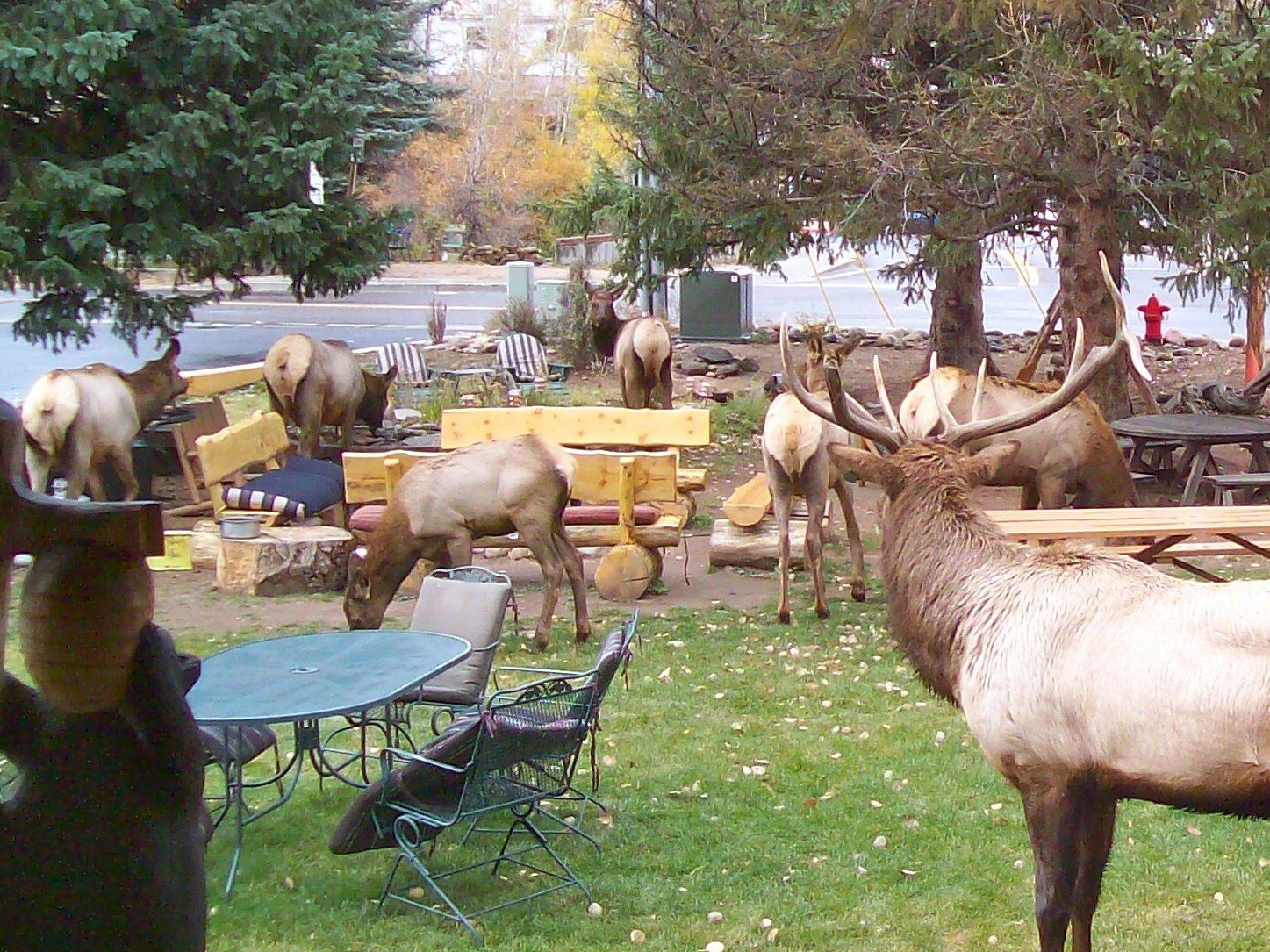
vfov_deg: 22.9
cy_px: 428
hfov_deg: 29.1
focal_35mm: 64
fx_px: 2348
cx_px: 1124
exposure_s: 1/177
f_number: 2.7
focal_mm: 6
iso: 80
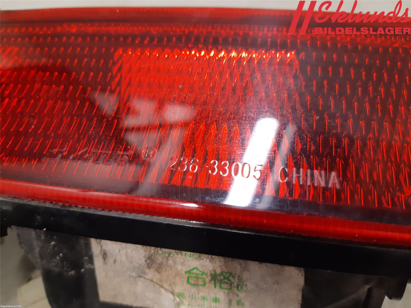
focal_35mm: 26
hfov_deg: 67.3
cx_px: 206
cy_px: 154
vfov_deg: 53.1
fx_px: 309
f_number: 1.7
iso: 200
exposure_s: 1/50
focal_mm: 3.93
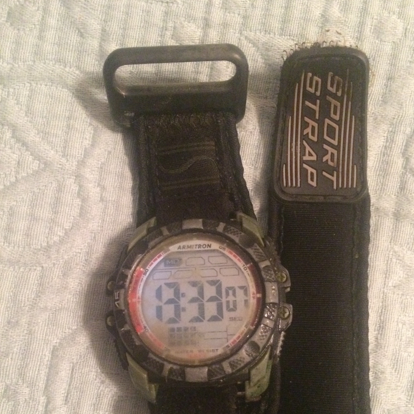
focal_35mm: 35
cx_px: 211
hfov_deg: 47.2
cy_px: 272
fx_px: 474
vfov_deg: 46.6
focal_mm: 4.15
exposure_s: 1/15
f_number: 2.2
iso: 640
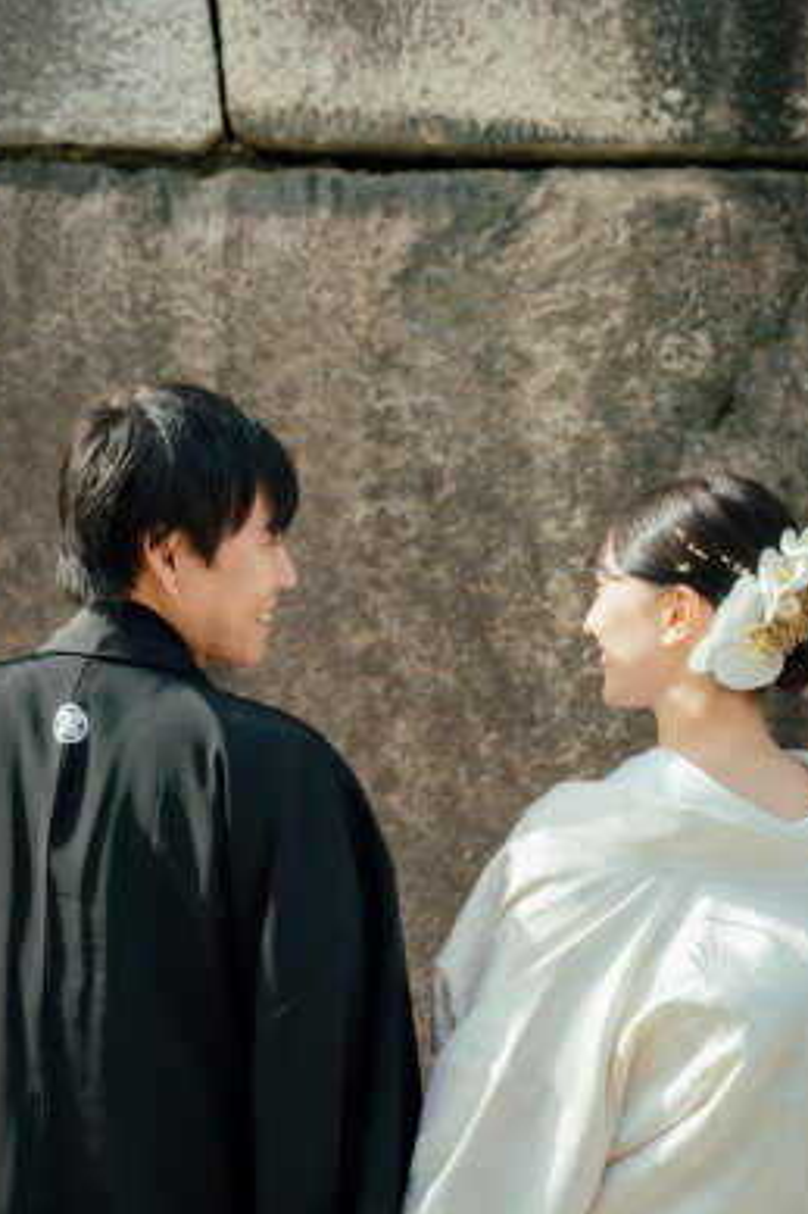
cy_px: 718
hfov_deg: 21.6
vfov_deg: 31.8
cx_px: 406
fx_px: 2123
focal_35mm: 63
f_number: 2.8
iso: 160
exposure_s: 1/1000
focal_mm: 34.2
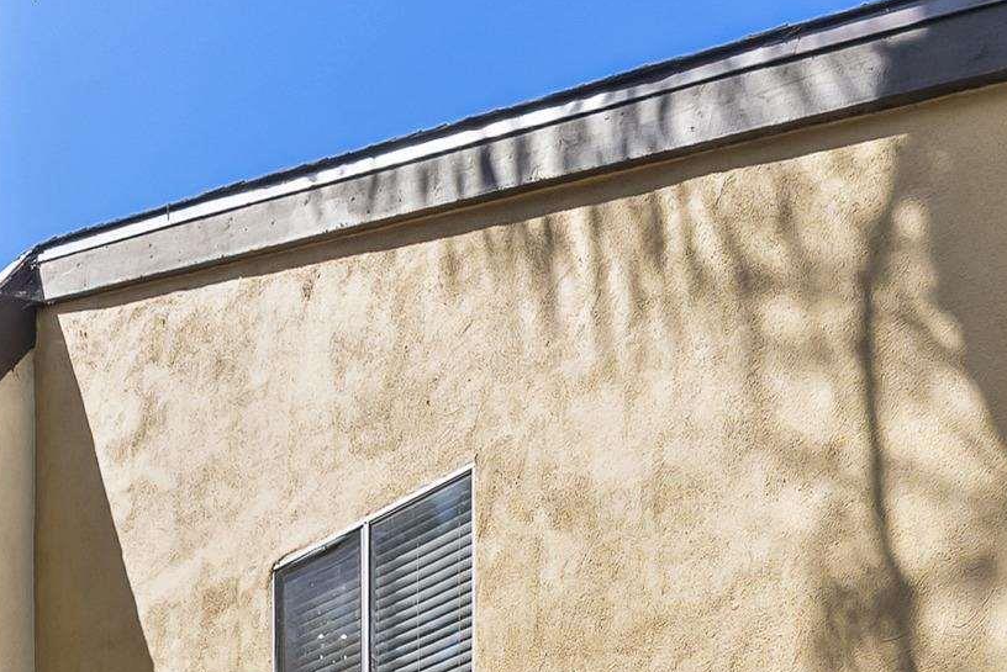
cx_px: 487
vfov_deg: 22.8
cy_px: 986
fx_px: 1371
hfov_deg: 40.3
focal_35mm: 49
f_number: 8
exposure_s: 1/250
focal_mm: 16
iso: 500
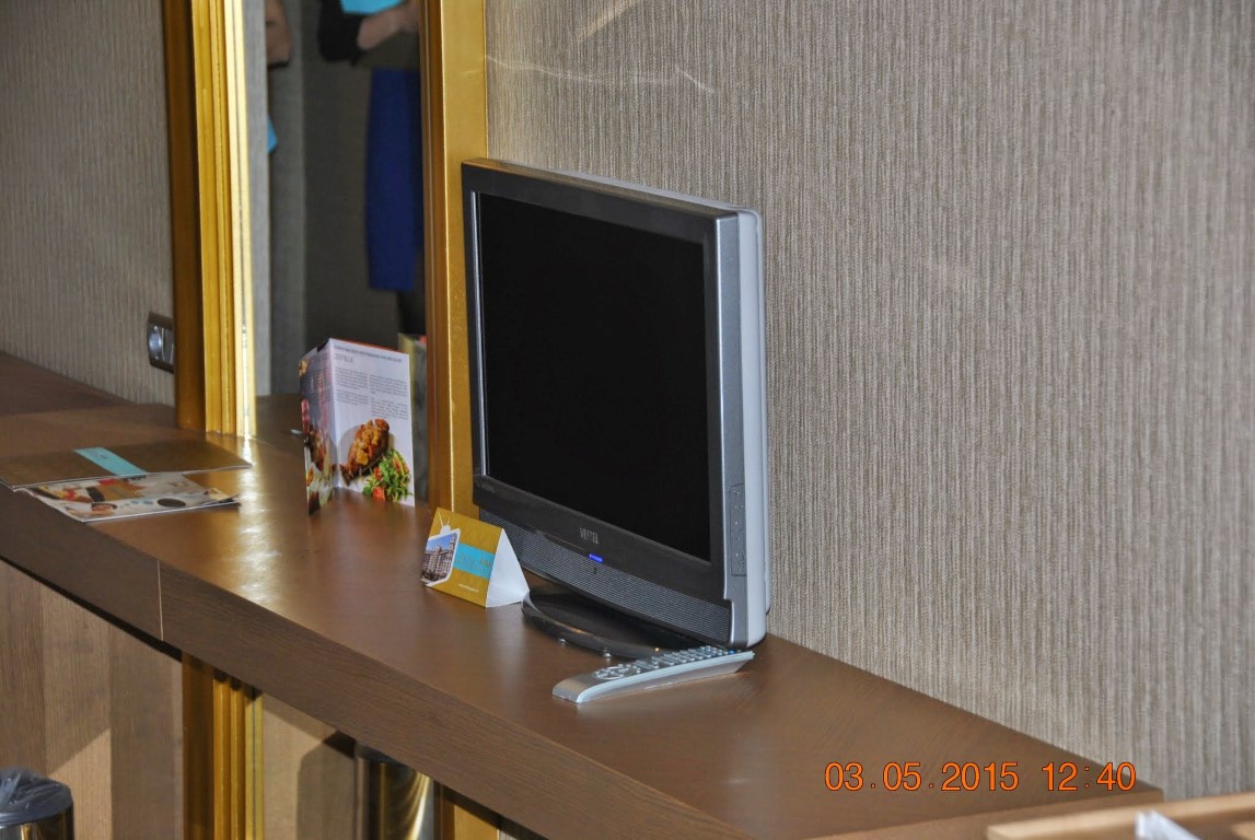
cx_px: 628
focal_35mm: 120
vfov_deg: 11.5
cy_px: 420
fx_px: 4189
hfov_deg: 17.0
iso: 200
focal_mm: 80
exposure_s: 1/60
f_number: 5
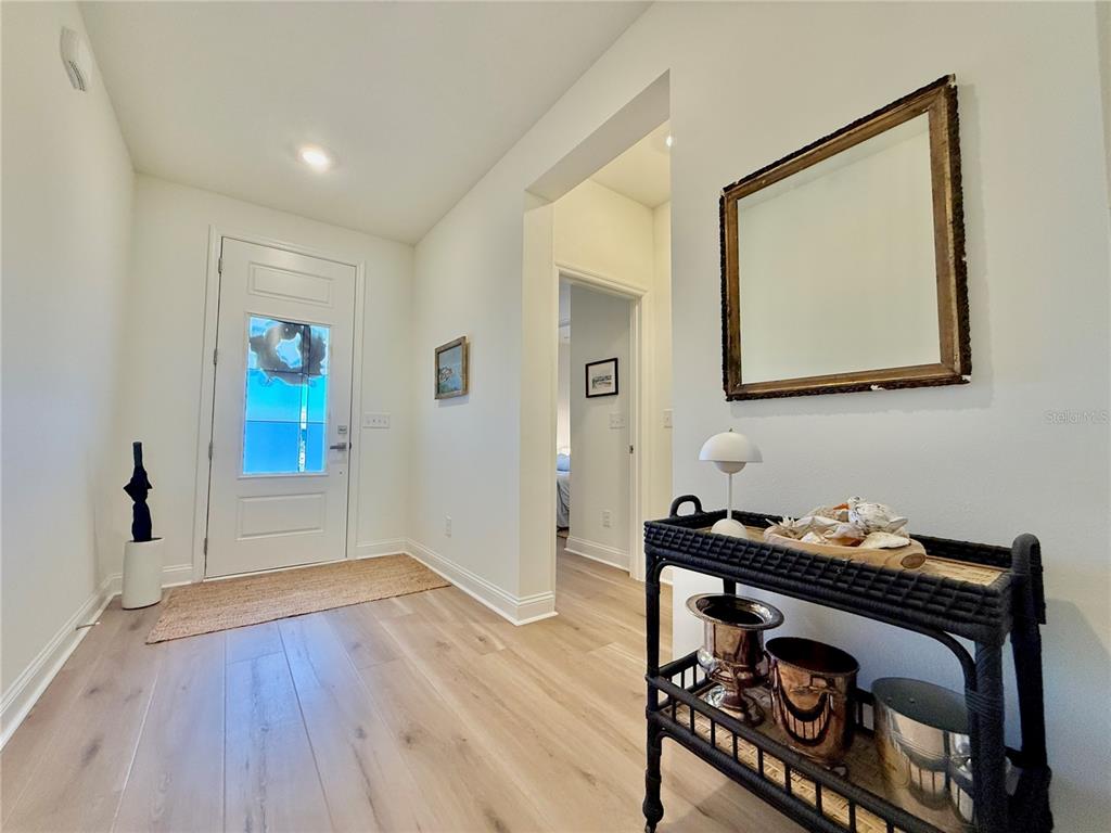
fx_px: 449
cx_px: 556
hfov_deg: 102.1
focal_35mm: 14
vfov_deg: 85.7
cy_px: 416
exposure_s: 1/120
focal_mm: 2.22
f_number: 2.2
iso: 200
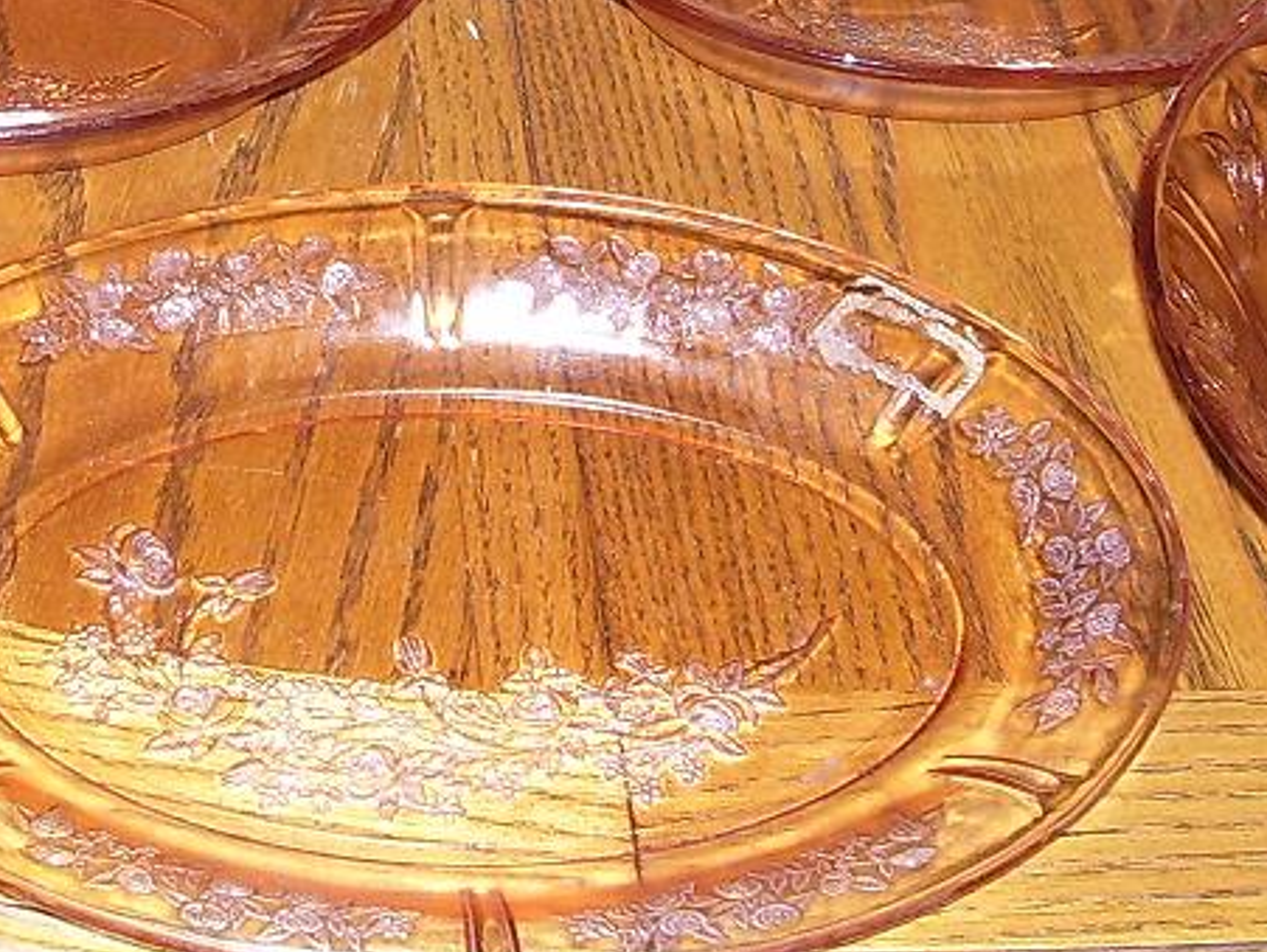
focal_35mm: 97
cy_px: -87
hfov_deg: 19.9
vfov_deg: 14.9
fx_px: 3553
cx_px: 211
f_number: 2.7
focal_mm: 5.6
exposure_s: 1/60
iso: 80
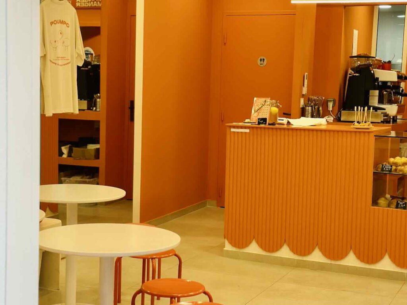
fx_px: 564
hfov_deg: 39.7
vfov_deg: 30.3
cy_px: 152
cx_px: 204
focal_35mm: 48
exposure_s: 1/121
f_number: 1.78
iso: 100
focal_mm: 6.86
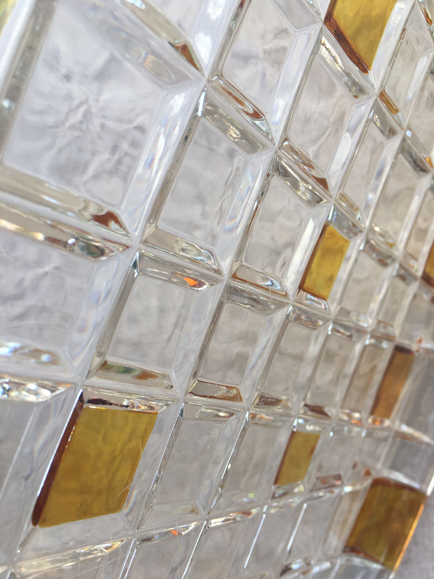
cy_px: 290
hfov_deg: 48.2
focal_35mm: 29
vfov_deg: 61.7
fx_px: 485
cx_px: 217
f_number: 2.2
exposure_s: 1/120
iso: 25
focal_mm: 4.15
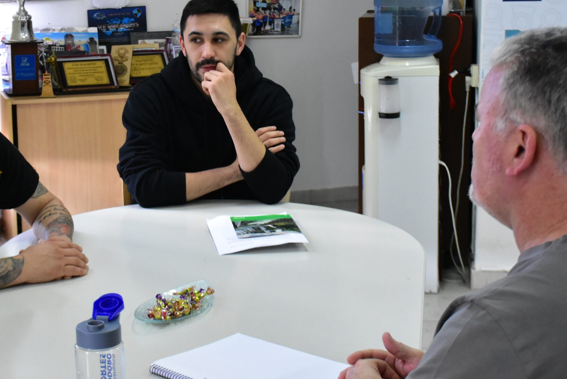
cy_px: 120
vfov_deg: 19.4
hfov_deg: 28.7
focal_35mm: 70
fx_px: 1103
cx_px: 206
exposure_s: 1/200
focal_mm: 32
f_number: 5.6
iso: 4000
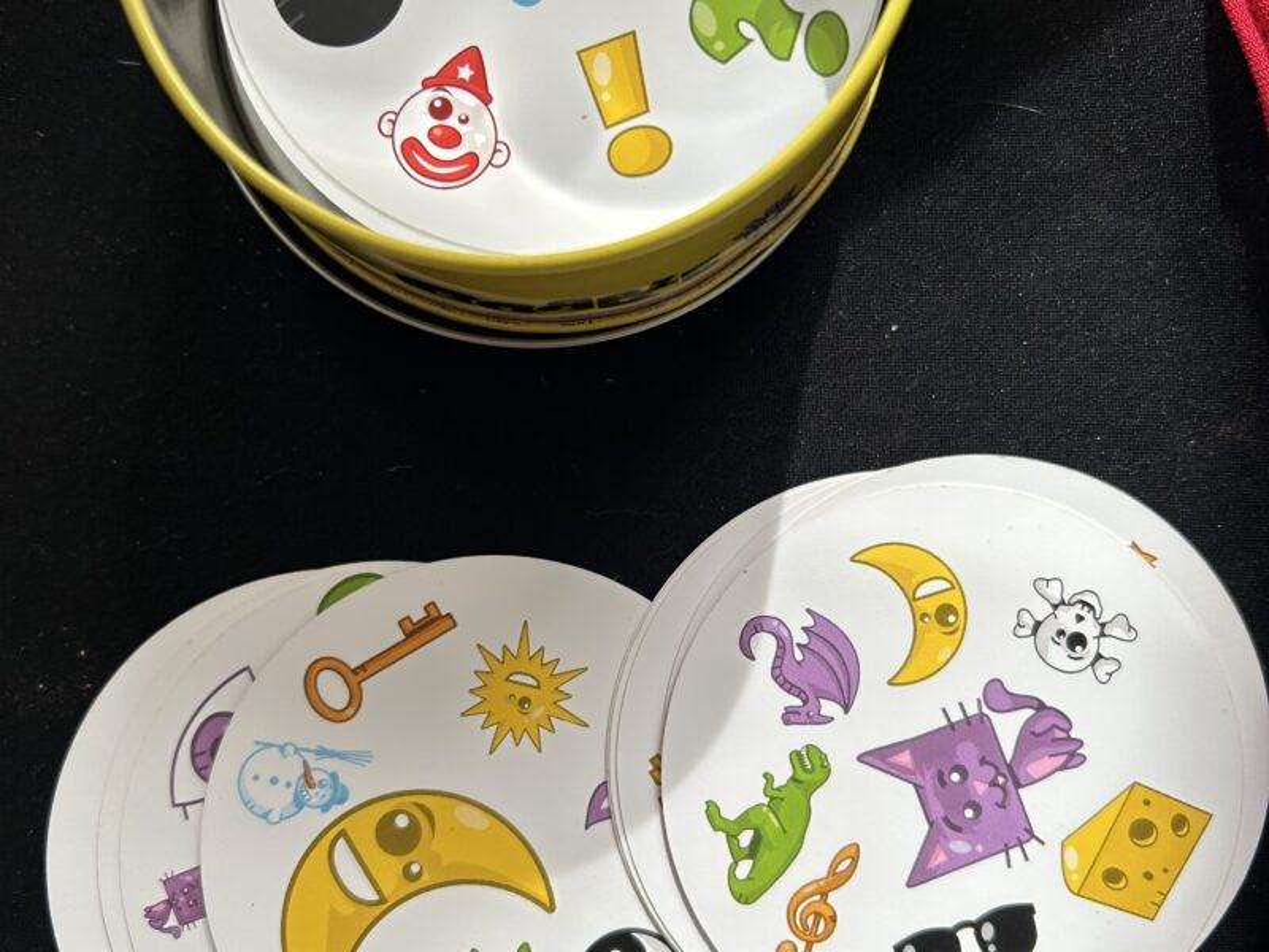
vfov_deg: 53.1
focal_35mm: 26
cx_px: 634
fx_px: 953
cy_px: 476
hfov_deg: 67.3
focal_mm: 5.7
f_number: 1.5
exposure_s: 1/227
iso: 40
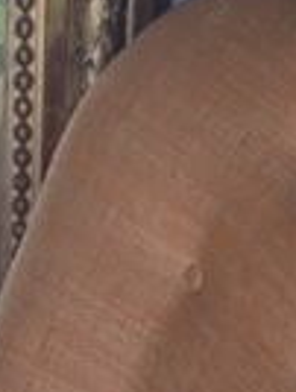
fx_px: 1568
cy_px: 623
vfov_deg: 13.3
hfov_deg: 10.8
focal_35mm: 138
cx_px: 73
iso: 32
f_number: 2.2
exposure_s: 1/109
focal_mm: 4.15
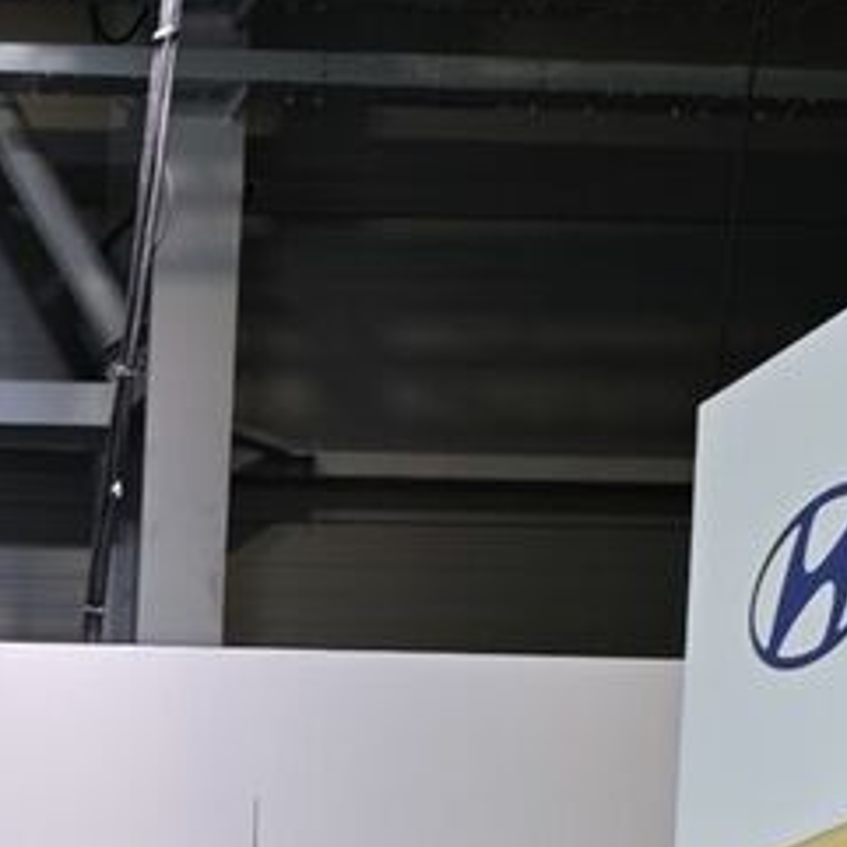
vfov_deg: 9.6
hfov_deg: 9.6
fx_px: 4485
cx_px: -1163
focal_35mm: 162
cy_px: 2010
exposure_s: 1/100
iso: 125
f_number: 1.63
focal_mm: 8.72
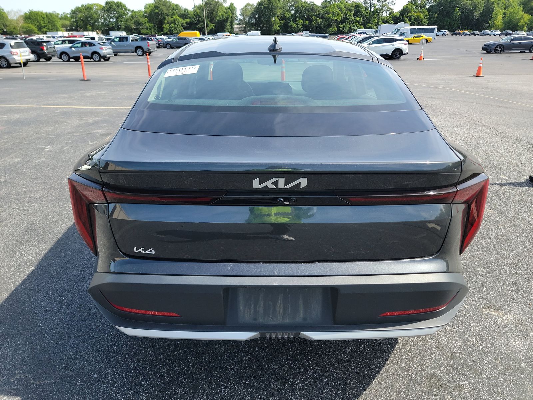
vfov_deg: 56.8
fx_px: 370
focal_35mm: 24
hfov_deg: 71.6
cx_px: 266
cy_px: 200
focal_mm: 6.7
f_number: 1.8
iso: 50
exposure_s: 1/370
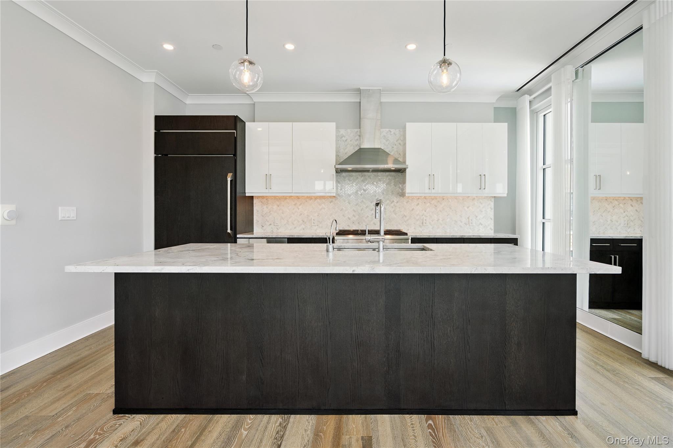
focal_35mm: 16
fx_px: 299
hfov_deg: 96.7
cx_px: 336
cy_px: 224
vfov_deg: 73.7
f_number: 5.6
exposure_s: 1/80
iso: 125
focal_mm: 16
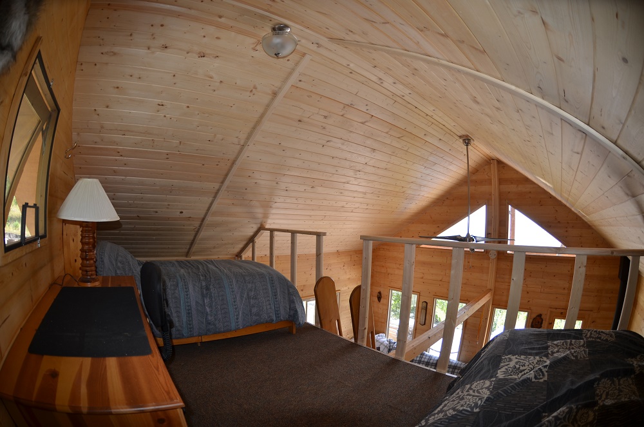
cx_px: 322
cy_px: 214
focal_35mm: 16
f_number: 3.2
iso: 125
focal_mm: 10.5
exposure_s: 1/160
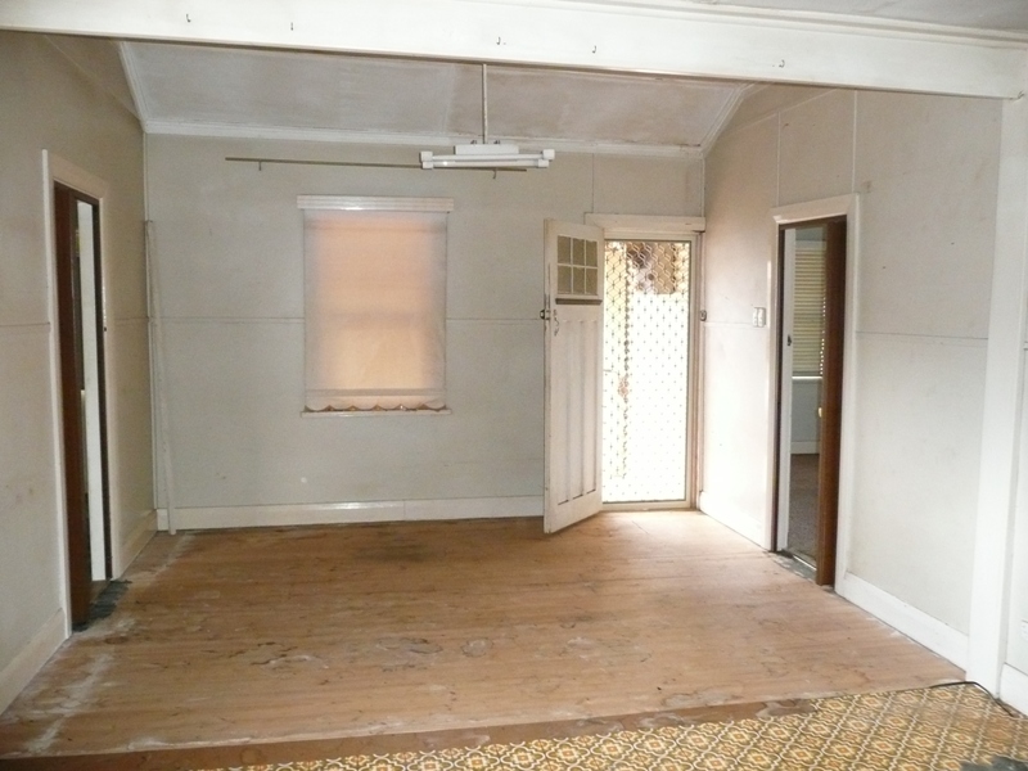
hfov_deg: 63.4
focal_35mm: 28
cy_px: 386
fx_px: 832
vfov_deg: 49.7
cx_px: 514
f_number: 3.3
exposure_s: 1/30
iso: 500
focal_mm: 4.6
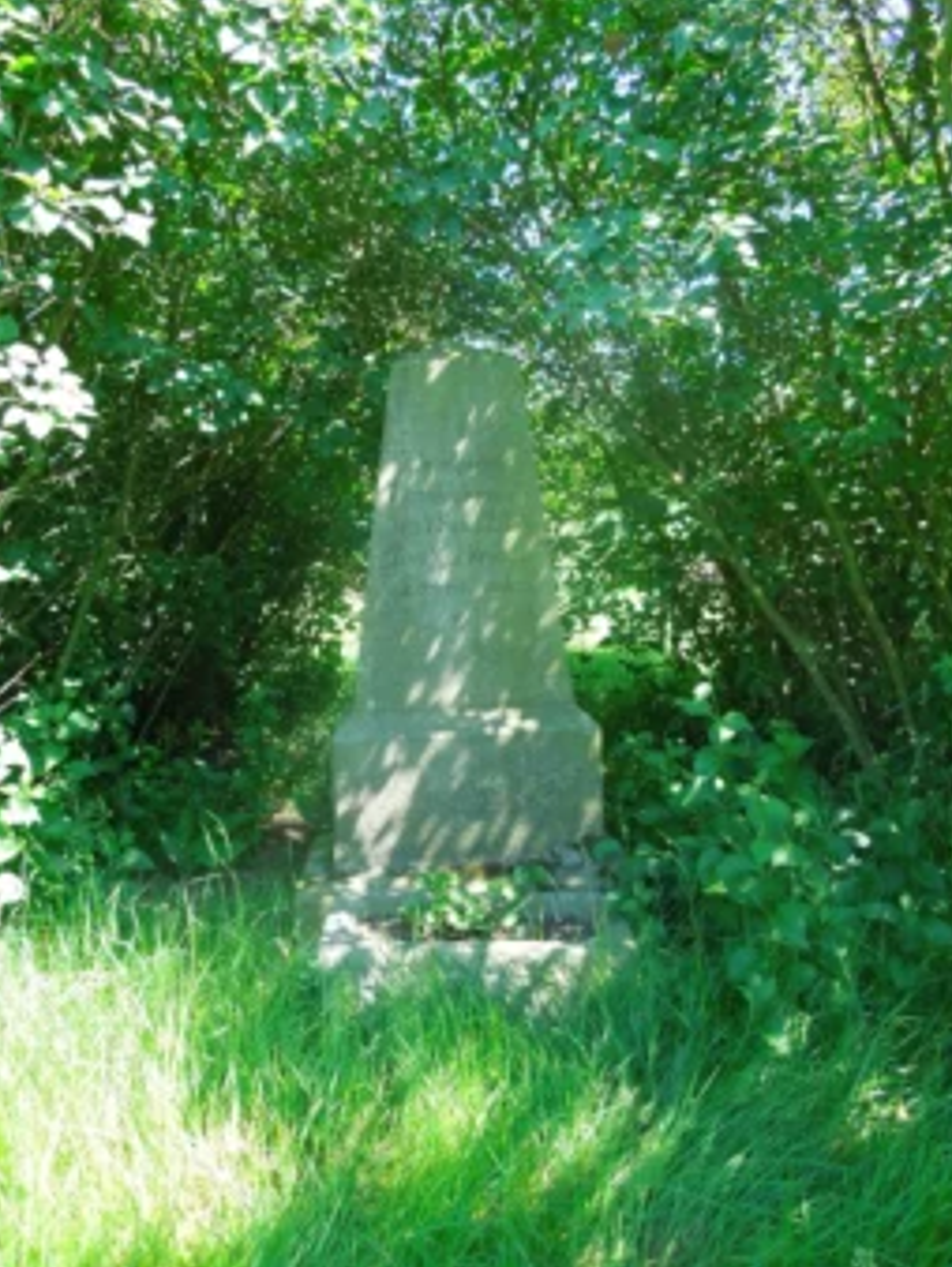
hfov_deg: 53.1
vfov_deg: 67.2
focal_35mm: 26
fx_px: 952
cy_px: 611
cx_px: 469
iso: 400
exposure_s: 1/320
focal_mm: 4.5
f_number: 3.3
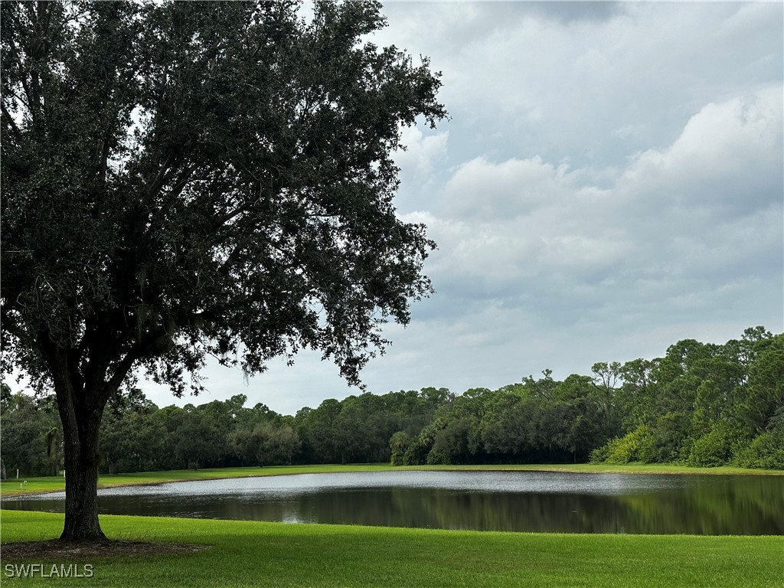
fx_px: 1087
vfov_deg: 30.3
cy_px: 294
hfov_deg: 39.7
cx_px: 392
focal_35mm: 48
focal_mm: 6.86
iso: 64
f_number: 1.78
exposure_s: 1/3731
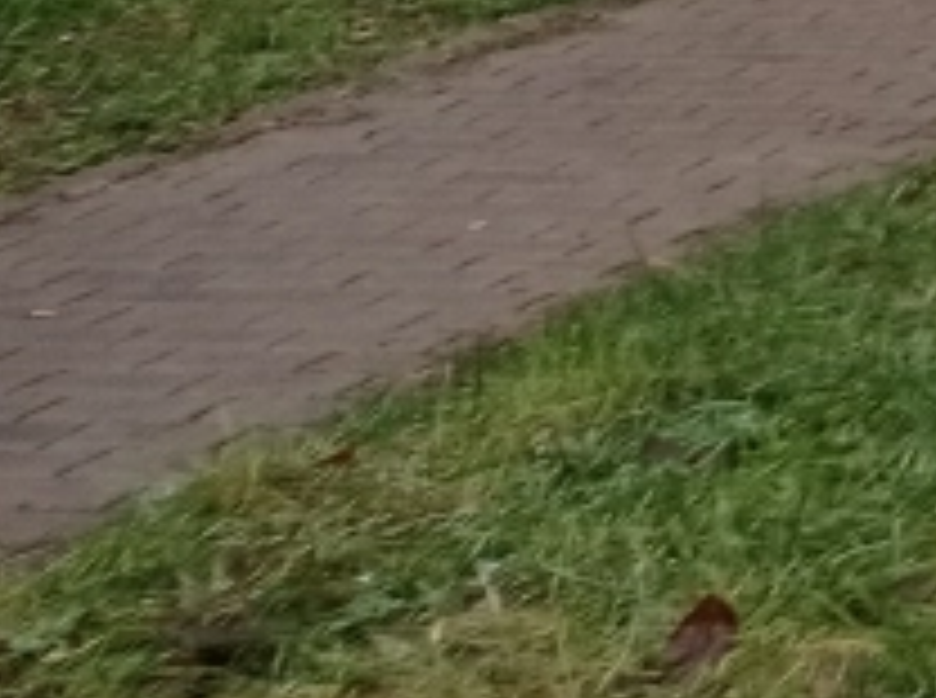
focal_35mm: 169
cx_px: 2817
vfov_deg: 8.2
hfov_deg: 9.3
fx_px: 4559
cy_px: -788
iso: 141
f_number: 1.79
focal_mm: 4.74
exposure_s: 1/100
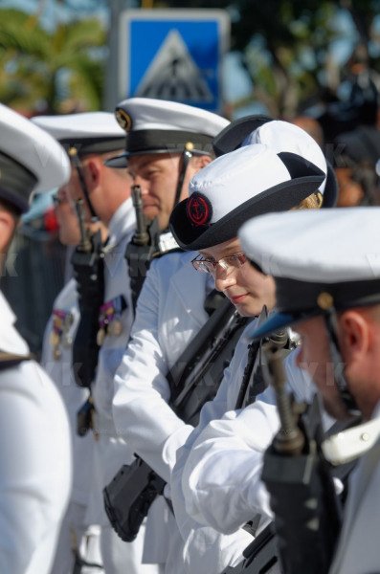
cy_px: 287
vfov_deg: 10.2
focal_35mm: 202
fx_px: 3223
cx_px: 190
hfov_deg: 6.7
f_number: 6.3
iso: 100
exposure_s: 1/400
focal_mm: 135
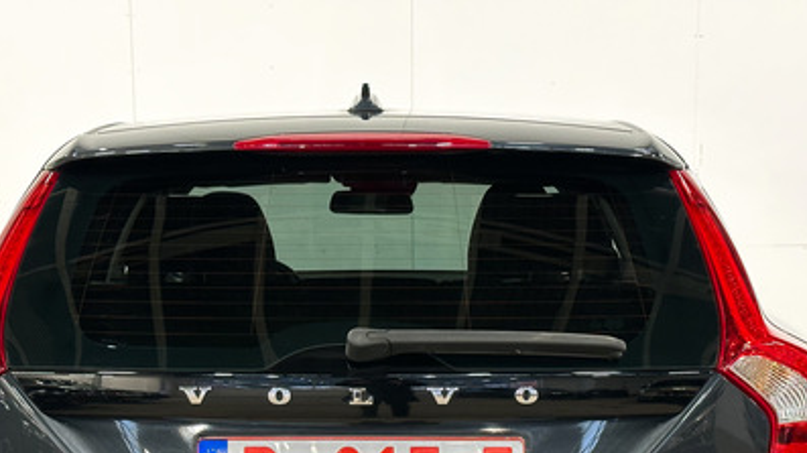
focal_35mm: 79
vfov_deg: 15.0
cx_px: 366
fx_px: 1690
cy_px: 455
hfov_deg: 26.8
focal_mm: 6.86
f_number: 1.8
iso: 250
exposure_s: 1/35
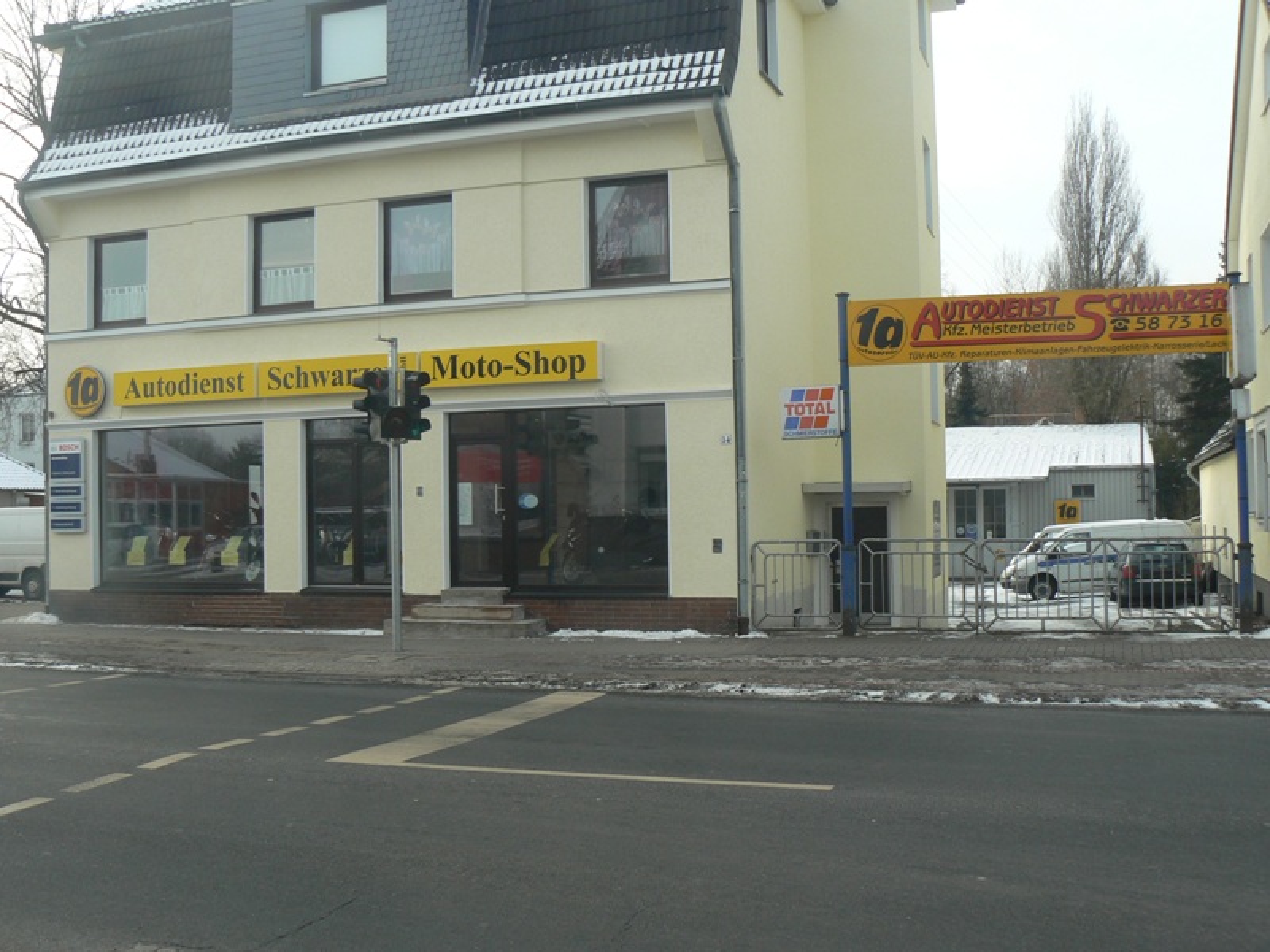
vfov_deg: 39.7
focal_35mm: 36
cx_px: 635
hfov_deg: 51.4
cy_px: 476
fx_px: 1321
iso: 80
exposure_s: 1/250
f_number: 5.6
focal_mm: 6
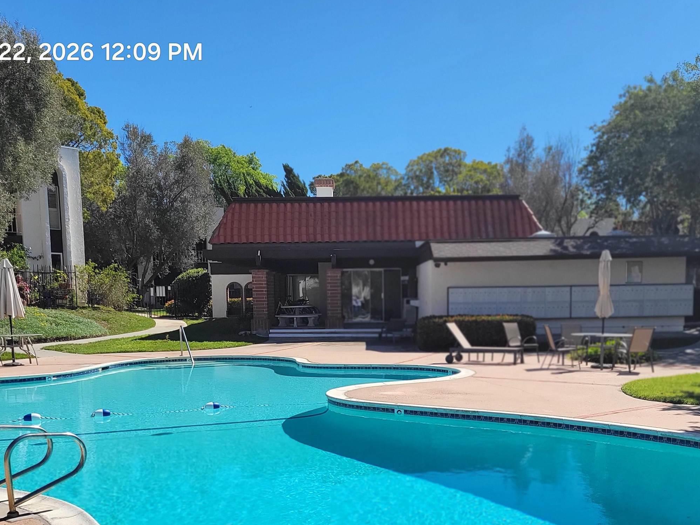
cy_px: 390
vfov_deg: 35.2
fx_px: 809
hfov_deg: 46.7
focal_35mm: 40
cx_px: 381
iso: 40
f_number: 1.8
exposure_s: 1/2767
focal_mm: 5.4
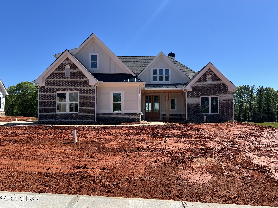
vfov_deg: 53.1
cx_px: 139
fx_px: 209
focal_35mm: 26
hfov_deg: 67.3
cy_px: 104
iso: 50
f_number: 1.5
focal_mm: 5.7
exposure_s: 1/2915
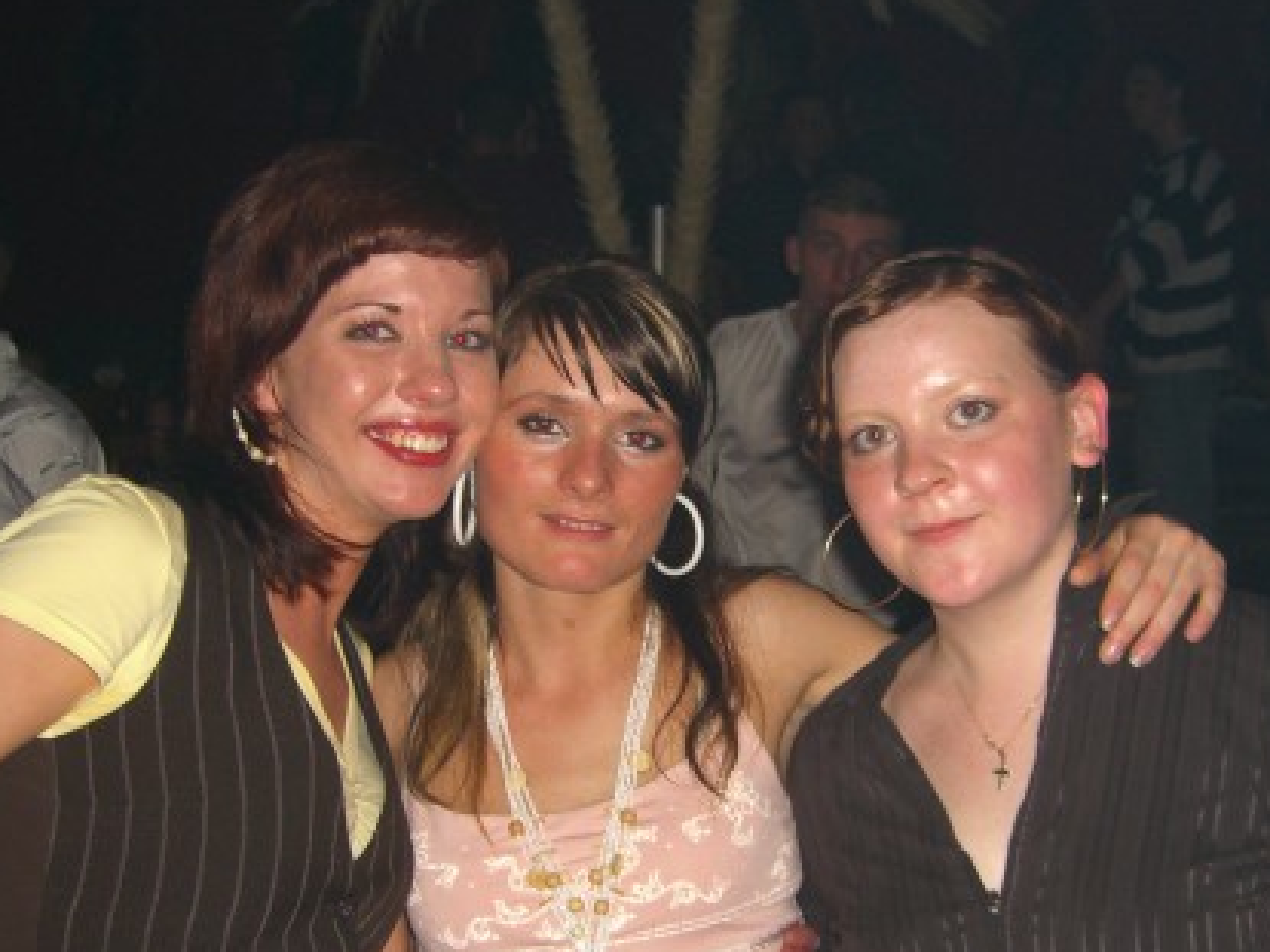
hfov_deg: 34.9
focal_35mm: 55
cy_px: 621
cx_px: 710
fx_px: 2017
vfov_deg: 26.4
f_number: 2.8
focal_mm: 7.9
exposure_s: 1/60
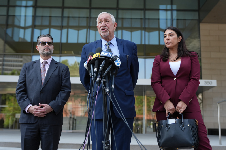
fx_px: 289
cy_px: 75
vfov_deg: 29.2
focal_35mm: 46
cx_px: 113
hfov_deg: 42.8
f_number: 2.8
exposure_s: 1/1250
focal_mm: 46
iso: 400
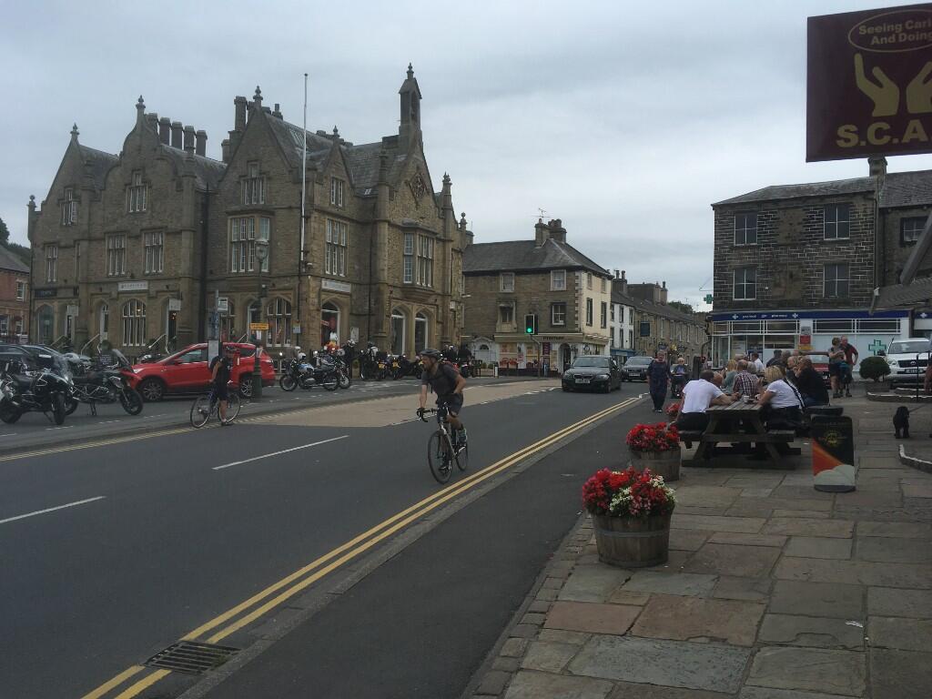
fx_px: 781
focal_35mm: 29
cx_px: 466
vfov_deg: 48.2
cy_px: 350
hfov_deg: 61.7
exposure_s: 1/1508
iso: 25
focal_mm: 4.15
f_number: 2.2
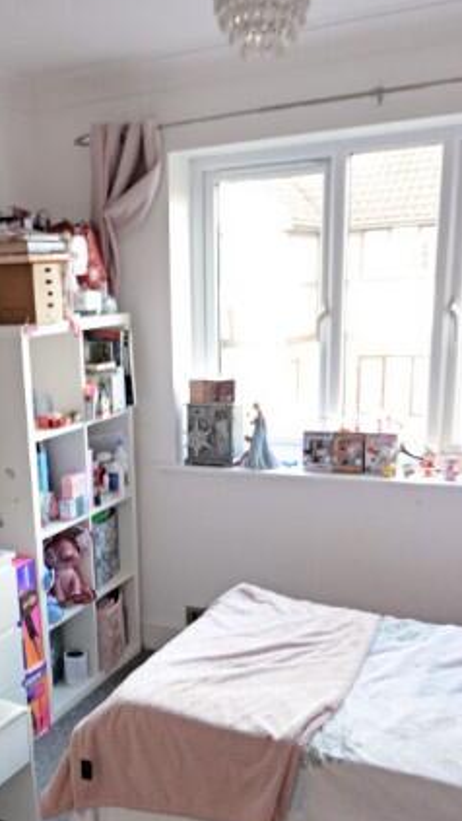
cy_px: 569
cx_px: 120
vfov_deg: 51.5
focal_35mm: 38
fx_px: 827
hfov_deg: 30.7
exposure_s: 1/8
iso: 400
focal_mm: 10
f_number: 8
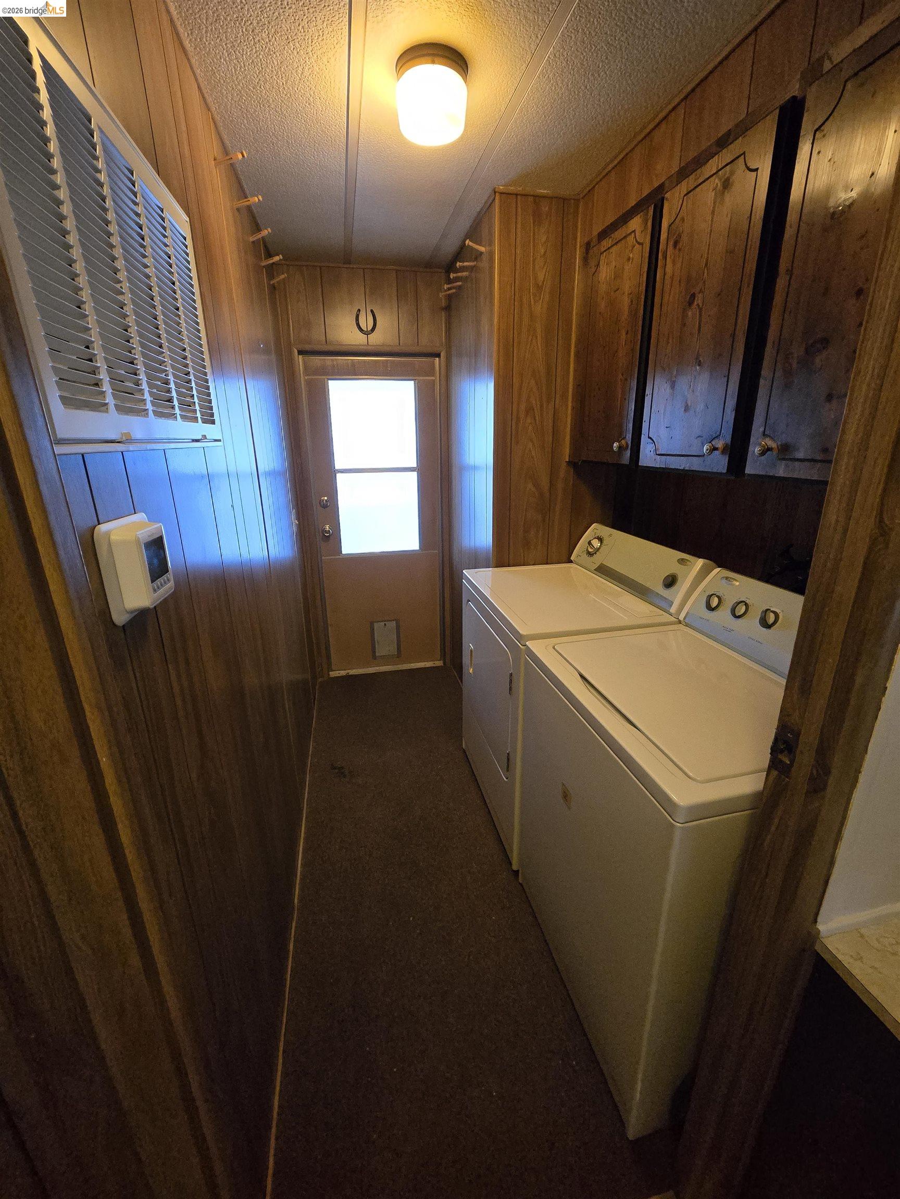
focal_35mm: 13
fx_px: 451
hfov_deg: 89.9
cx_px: 450
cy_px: 600
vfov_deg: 106.2
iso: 1250
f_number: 2.2
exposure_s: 1/60
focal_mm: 2.2
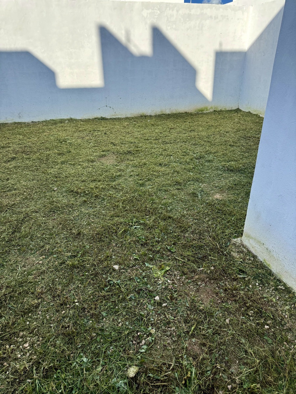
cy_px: 197
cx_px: 148
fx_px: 274
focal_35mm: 24
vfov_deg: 71.6
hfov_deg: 56.8
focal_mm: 6.76
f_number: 1.78
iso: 100
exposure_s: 1/2299
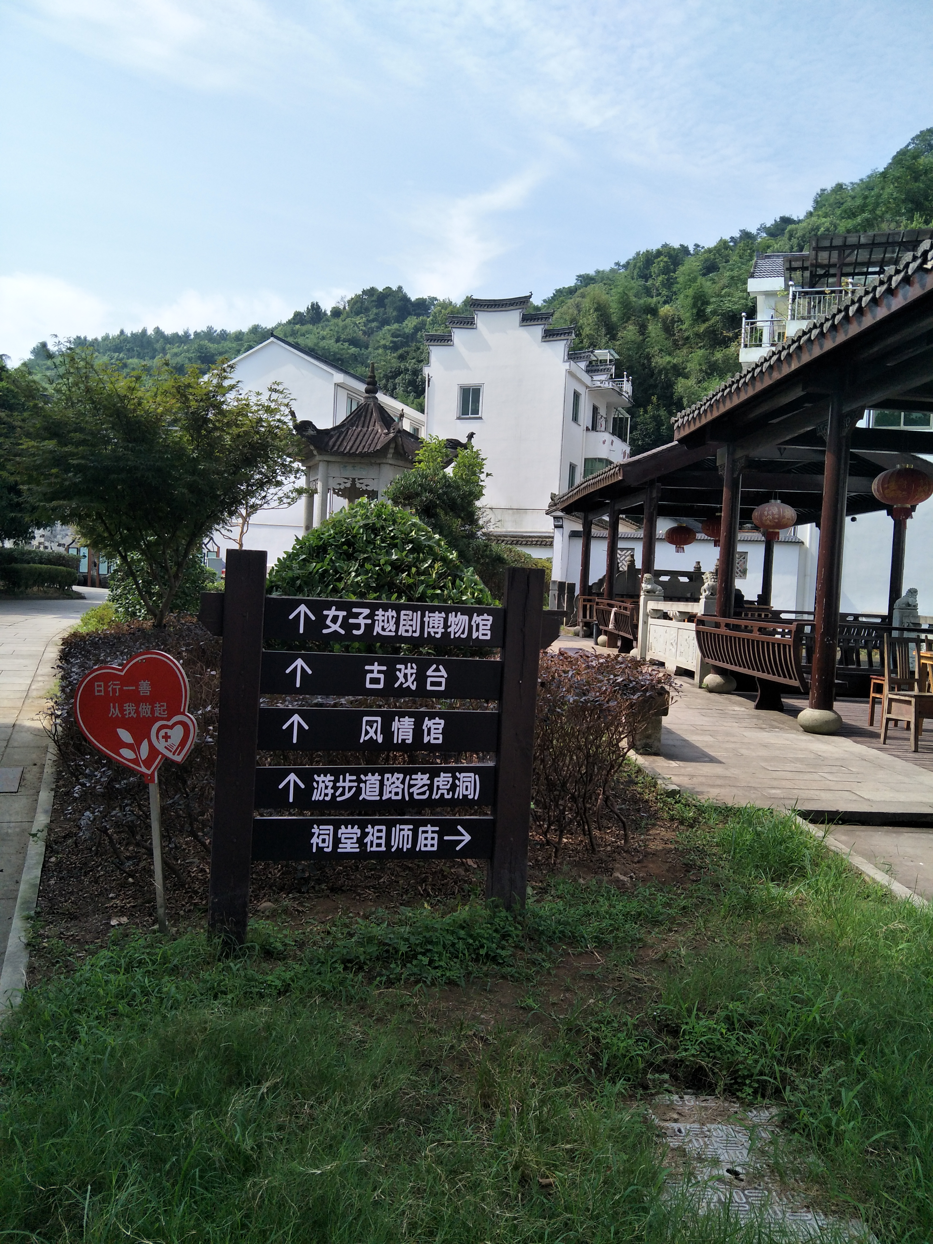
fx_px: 862
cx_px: 466
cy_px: 622
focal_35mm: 24
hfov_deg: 56.8
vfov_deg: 71.6
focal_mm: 4.1
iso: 61
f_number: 1.7
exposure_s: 1/1368
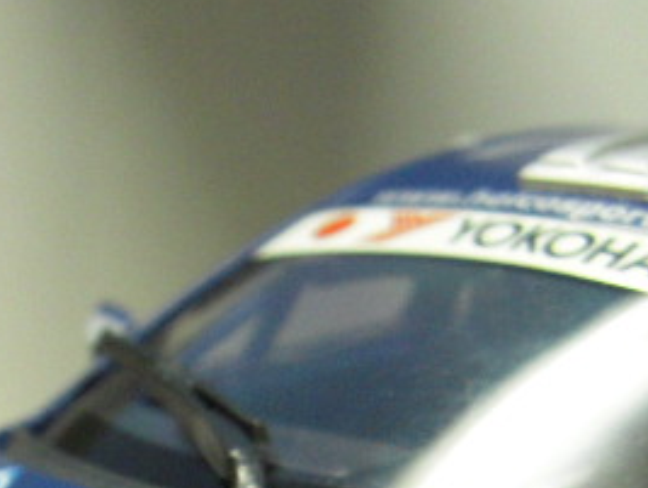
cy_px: 777
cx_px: 434
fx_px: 2943
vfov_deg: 9.2
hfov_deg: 12.5
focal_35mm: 157
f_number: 3.2
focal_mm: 7.3
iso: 400
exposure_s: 1/30
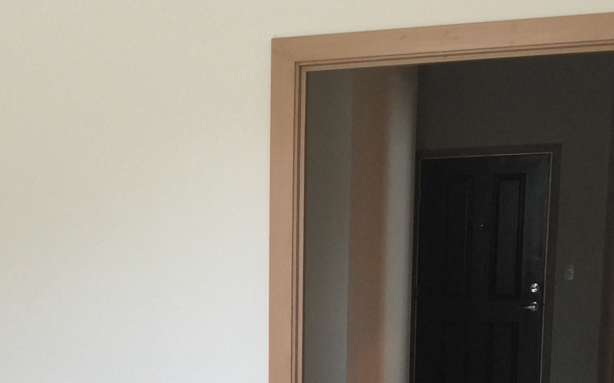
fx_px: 1188
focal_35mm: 71
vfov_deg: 17.6
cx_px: 83
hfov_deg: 28.1
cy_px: 434
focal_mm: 4.15
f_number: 2.2
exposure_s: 1/40
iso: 40
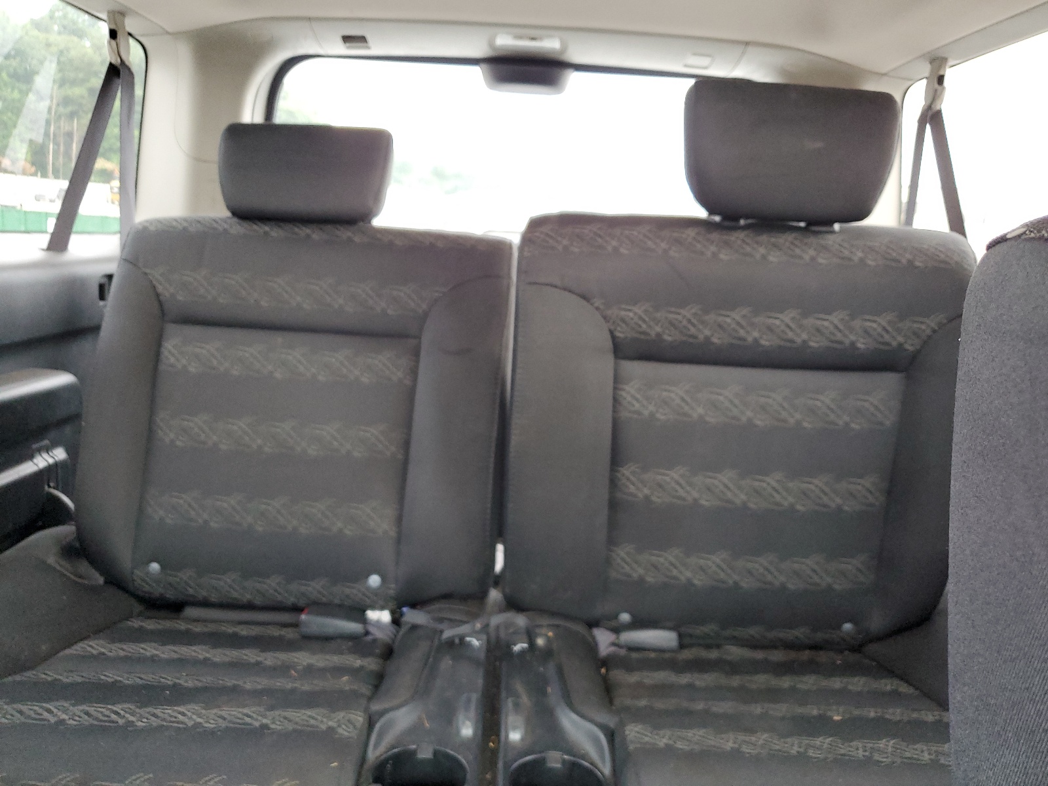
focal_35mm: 26
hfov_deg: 67.3
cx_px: 524
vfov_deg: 53.1
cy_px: 393
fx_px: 787
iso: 176
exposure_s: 1/60.2
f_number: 1.5
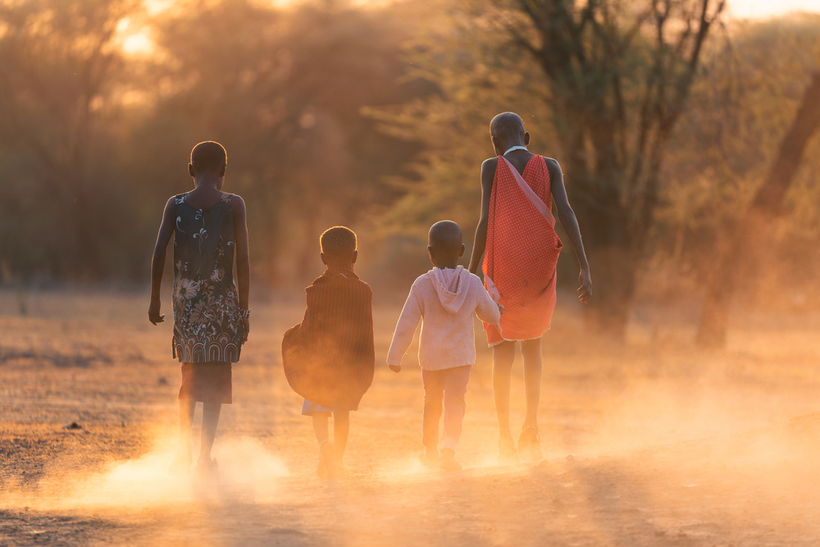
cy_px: 274
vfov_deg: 6.9
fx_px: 4556
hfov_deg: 10.3
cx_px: 410
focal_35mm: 200
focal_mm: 200
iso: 100
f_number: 2.8
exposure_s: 1/500
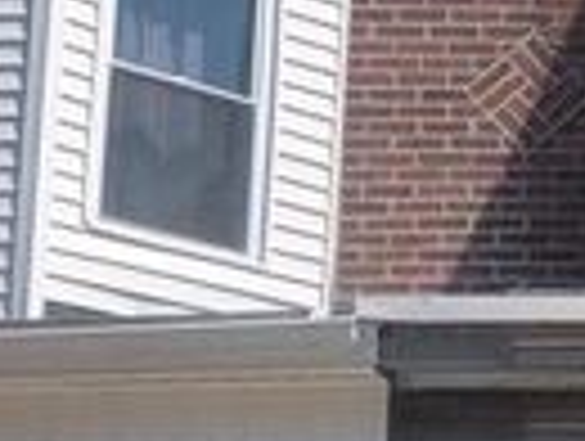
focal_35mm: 114
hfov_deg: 14.1
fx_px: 1930
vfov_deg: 12.7
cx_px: 1220
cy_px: 556
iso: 100
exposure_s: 1/2336
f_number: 1.7
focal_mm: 4.25
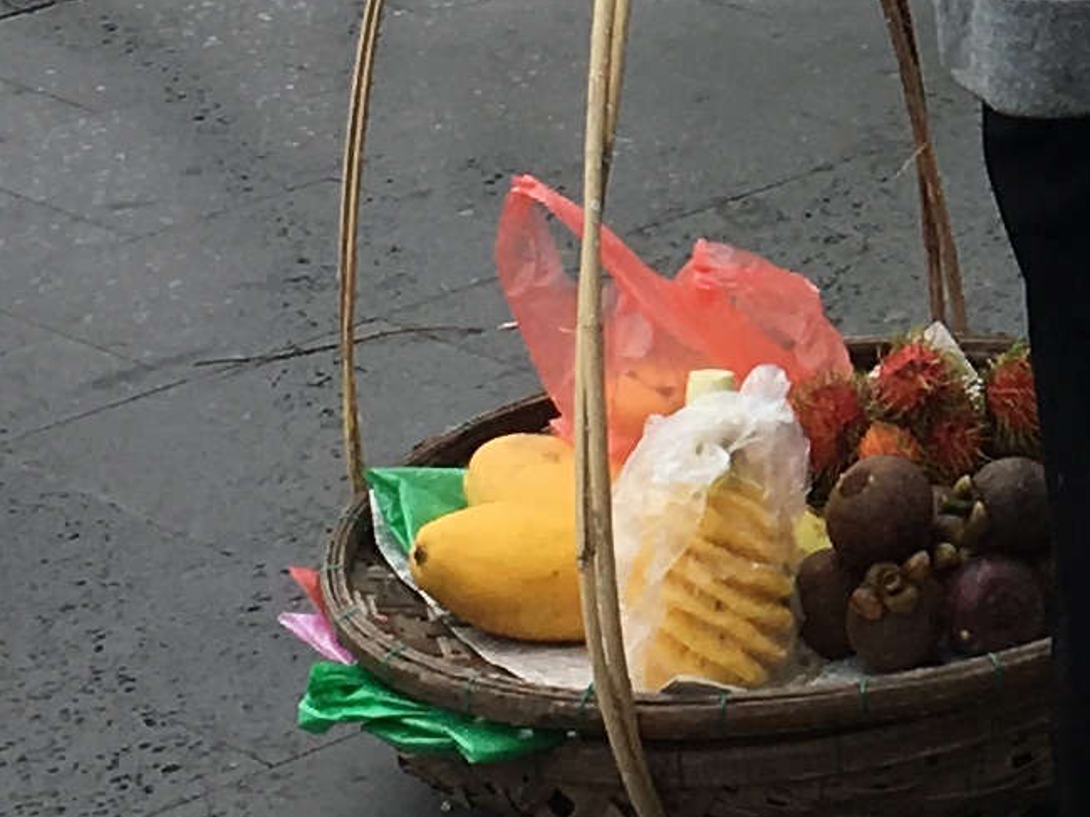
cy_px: -743
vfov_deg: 7.9
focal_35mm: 180
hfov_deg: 10.6
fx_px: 5666
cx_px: 1689
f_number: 2.2
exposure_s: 1/1131
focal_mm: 4.15
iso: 25
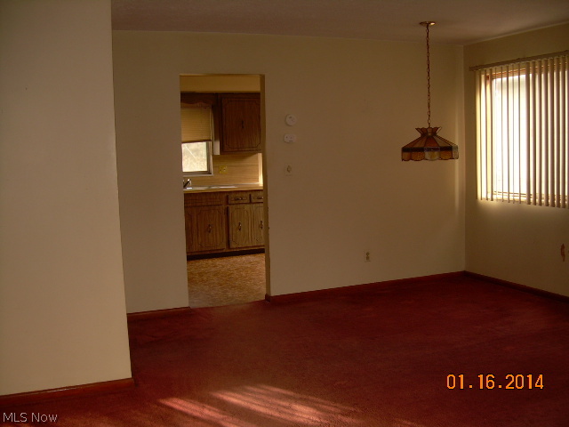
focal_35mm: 38
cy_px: 214
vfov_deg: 37.7
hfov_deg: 49.0
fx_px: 625
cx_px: 284
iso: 50
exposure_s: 1/60
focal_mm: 6.3
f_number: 2.8
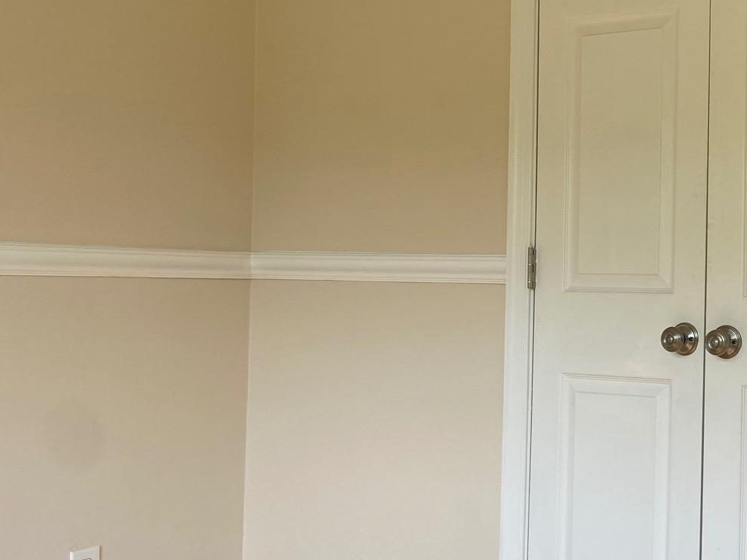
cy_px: 291
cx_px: 774
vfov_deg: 27.0
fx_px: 1166
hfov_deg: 32.3
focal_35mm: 54
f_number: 1.8
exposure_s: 1/121
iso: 40
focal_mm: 4.25
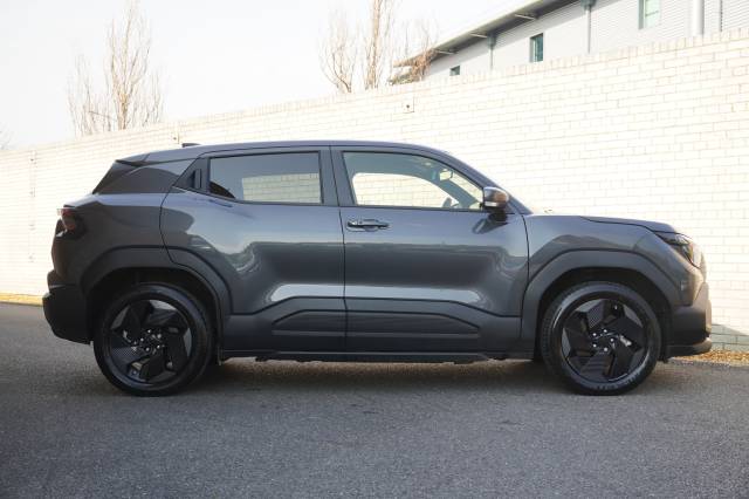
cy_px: 250
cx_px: 374
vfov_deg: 33.0
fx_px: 842
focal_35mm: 40
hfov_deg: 47.9
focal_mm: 27
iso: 100
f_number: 5
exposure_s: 1/80
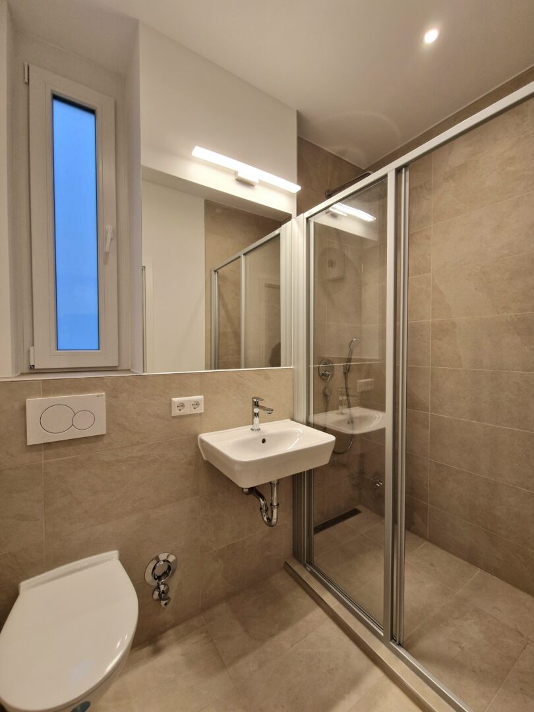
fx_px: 267
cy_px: 356
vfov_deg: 106.2
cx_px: 267
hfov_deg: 89.9
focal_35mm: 13
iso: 64
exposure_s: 1/50
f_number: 2.2
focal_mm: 2.2
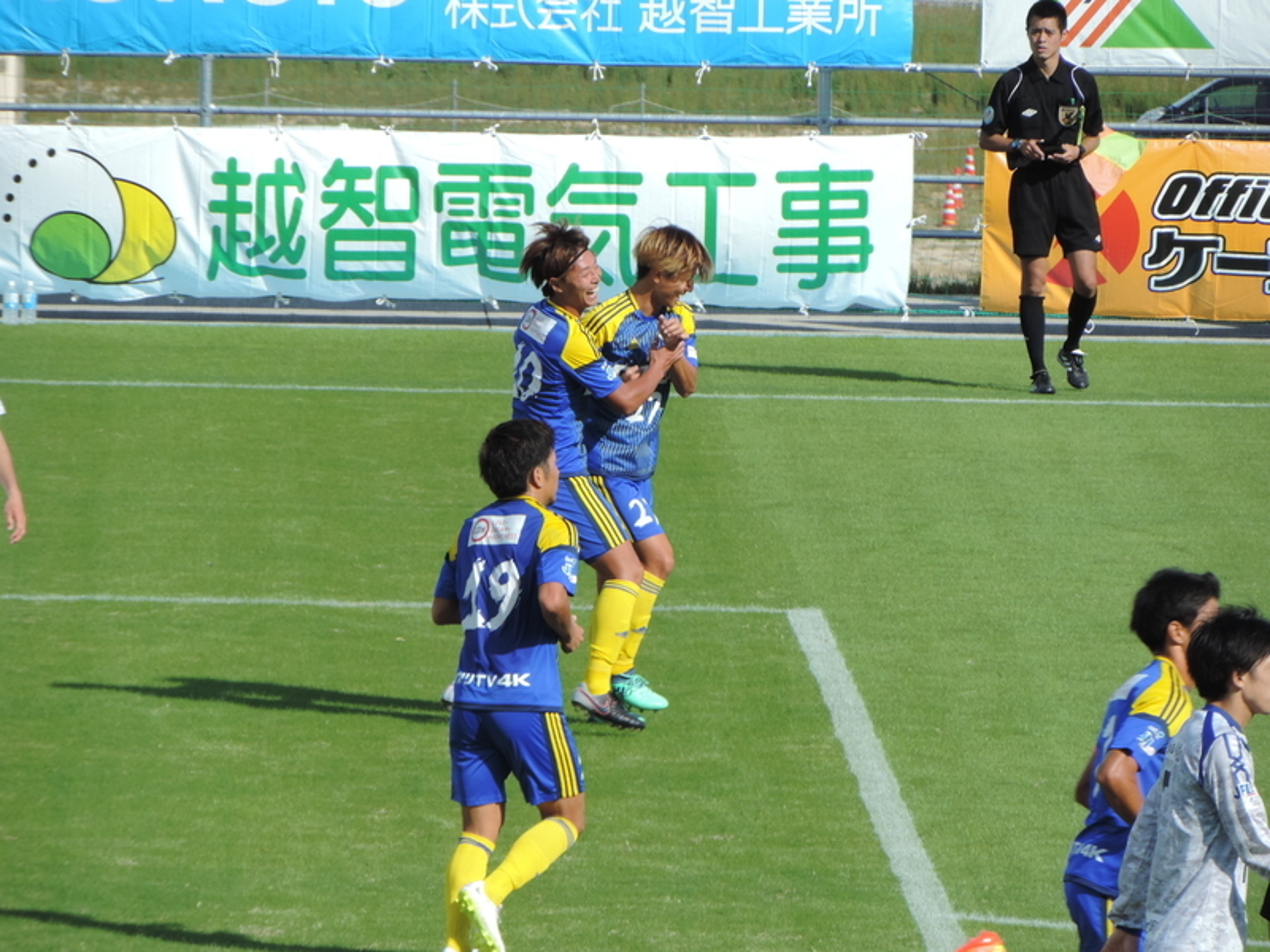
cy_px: 476
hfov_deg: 4.0
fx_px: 18344
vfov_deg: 3.0
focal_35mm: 500
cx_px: 635
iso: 80
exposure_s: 1/400
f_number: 4.9
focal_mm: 89.1
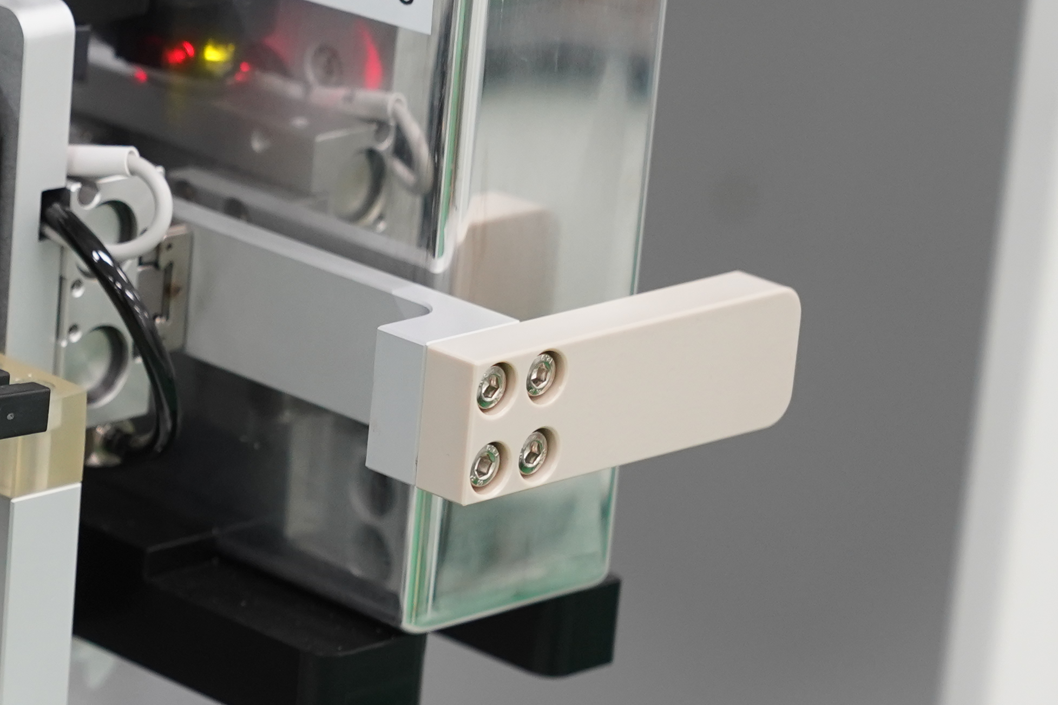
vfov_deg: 7.7
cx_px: -513
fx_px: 5230
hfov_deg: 11.1
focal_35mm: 178
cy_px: 541
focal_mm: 58
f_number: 4.5
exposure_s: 1/80
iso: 1250
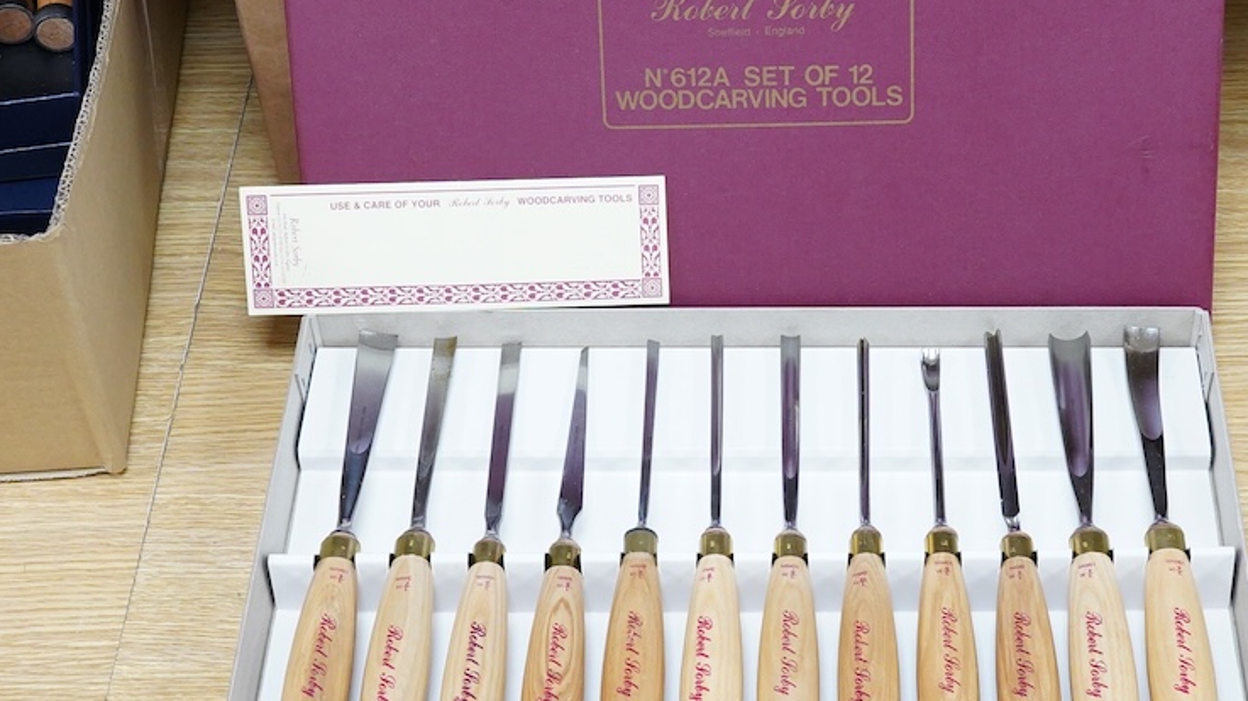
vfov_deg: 16.7
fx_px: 2382
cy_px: 279
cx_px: 753
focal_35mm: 72
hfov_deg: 29.3
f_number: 10
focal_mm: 30
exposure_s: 1/100
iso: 2500
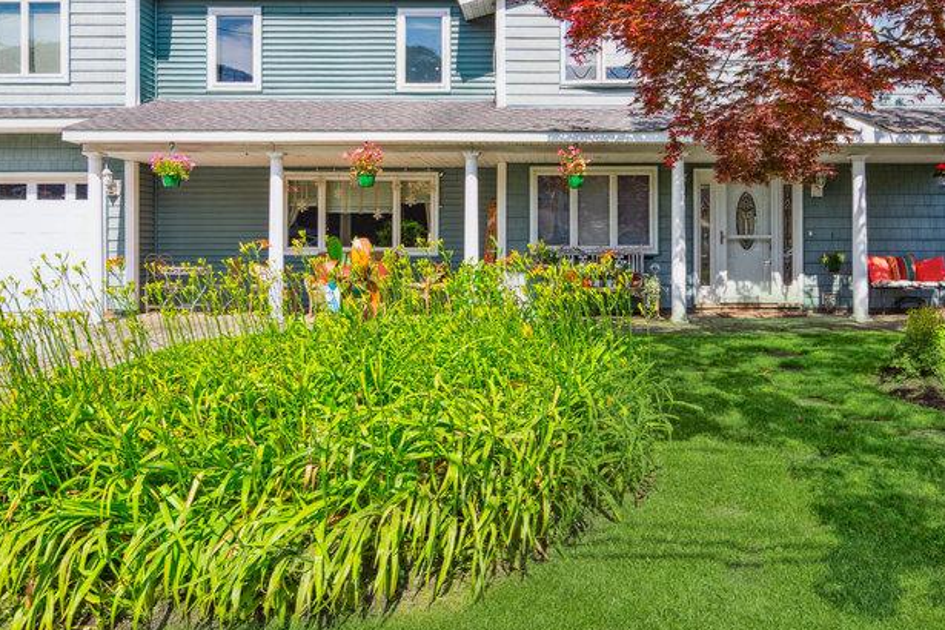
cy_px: 265
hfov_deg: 68.7
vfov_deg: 49.4
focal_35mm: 26
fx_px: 682
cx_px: 564
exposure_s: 1/200
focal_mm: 16
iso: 100
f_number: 5.6
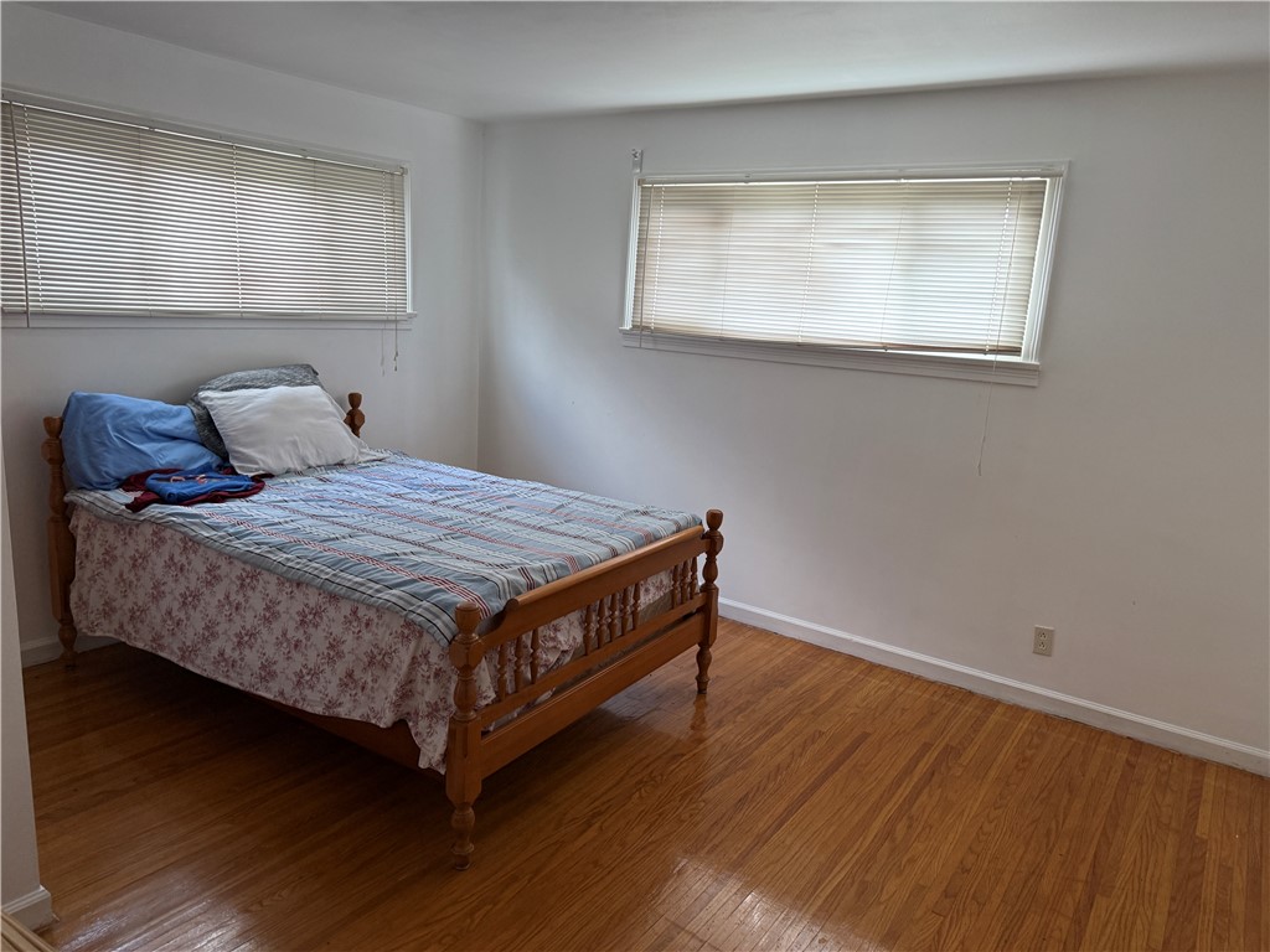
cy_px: 476
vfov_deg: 56.8
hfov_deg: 71.6
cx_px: 635
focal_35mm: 24
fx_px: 881
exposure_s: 1/60
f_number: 1.78
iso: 200
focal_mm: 6.76
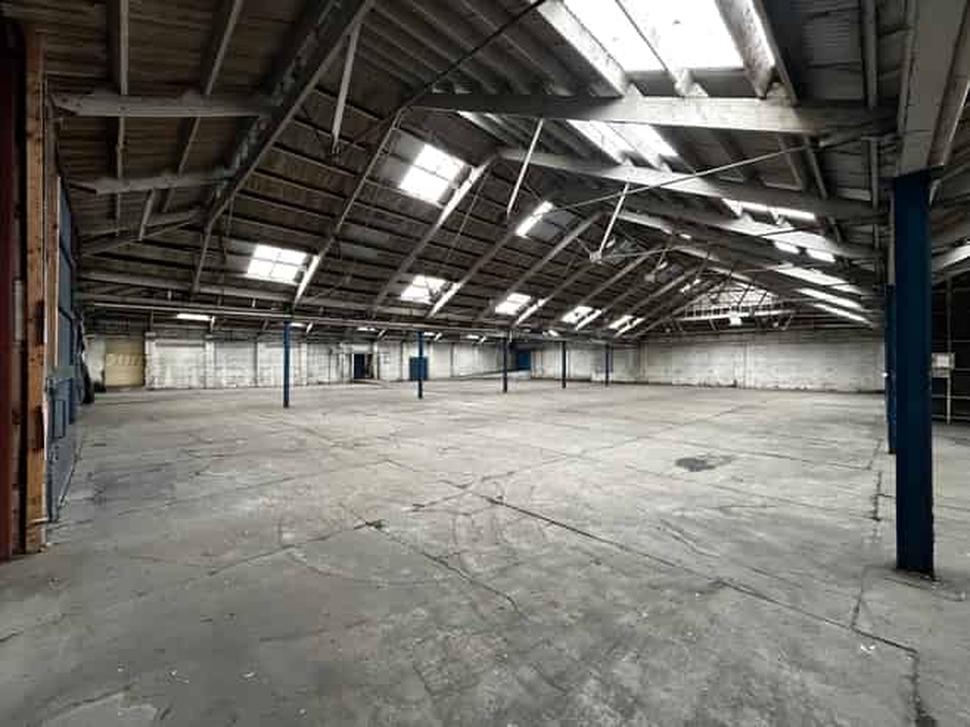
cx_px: 485
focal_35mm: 14
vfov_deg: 85.6
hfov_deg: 102.1
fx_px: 392
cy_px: 364
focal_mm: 2.22
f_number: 2.2
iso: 250
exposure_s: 1/99
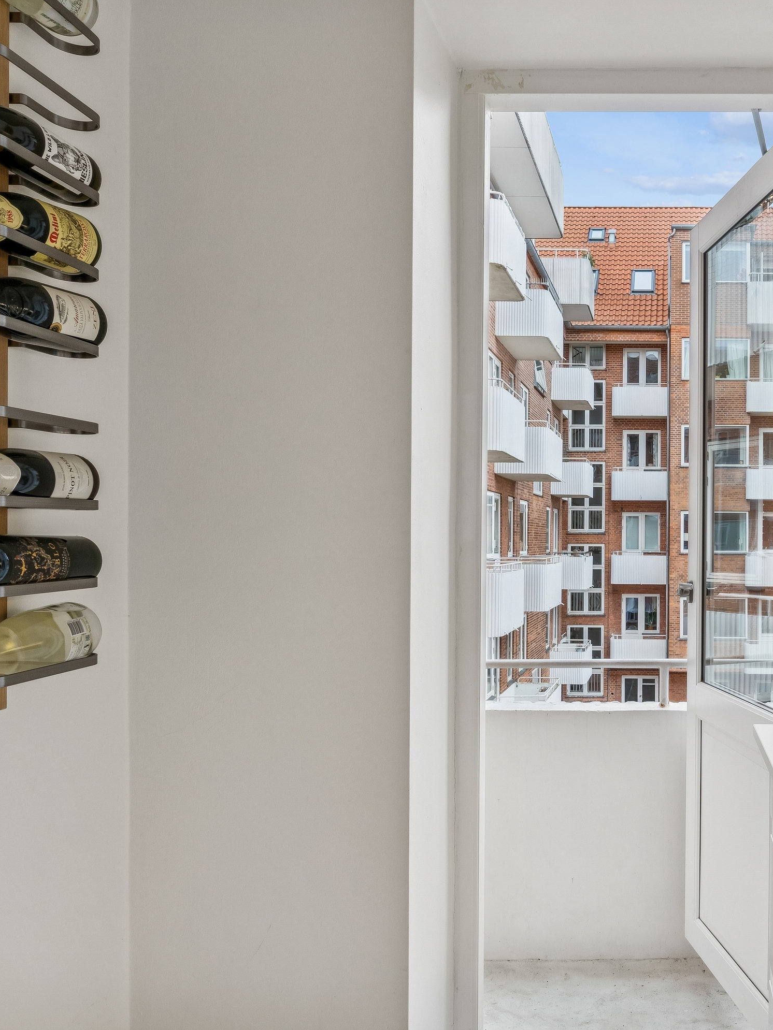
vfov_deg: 60.7
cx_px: 670
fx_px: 881
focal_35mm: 30
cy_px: 516
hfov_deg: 43.9
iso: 250
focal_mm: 13.6
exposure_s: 1/13
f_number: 7.1
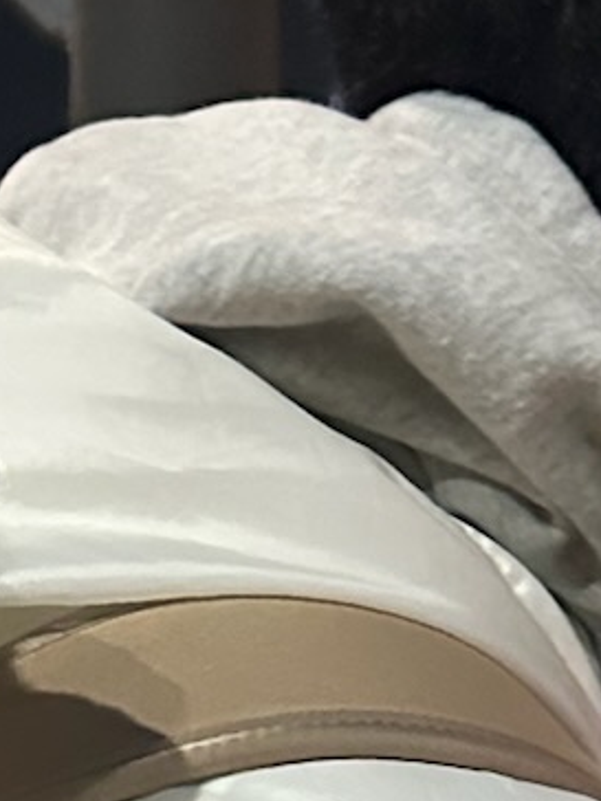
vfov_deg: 13.8
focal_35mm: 135
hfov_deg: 10.9
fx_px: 3125
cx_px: -46
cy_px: 1171
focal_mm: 6.86
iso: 1000
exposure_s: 1/40
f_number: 1.78
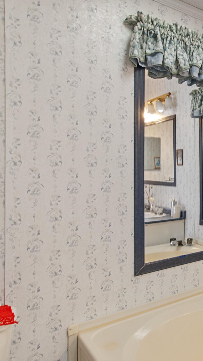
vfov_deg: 66.1
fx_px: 278
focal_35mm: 29
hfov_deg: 31.0
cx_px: 267
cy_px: 176
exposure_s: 1/1.25
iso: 200
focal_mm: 12
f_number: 11
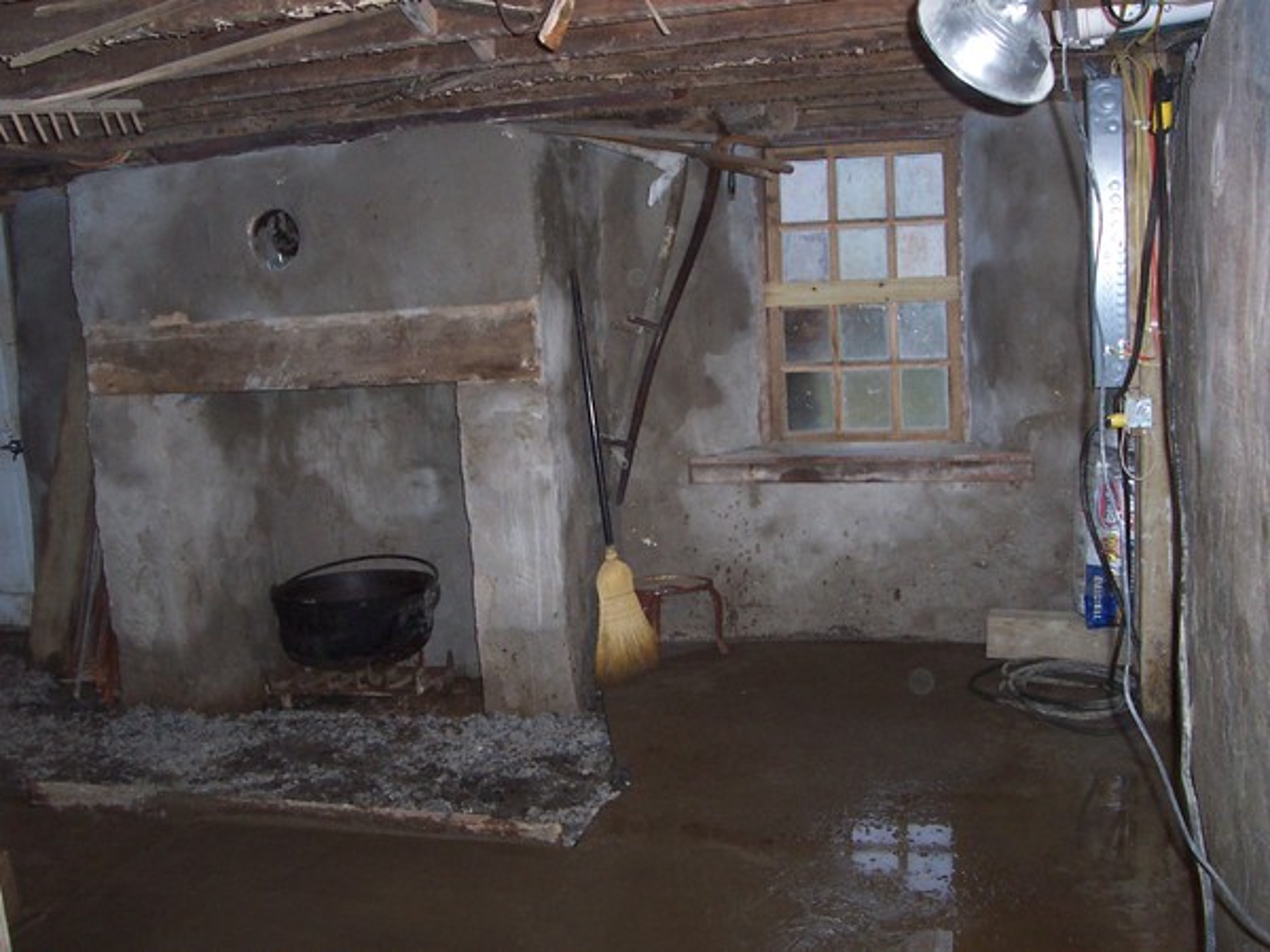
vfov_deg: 38.7
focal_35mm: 37
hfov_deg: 50.1
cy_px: 476
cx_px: 635
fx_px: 1357
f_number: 2.8
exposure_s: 1/60
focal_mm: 5.6
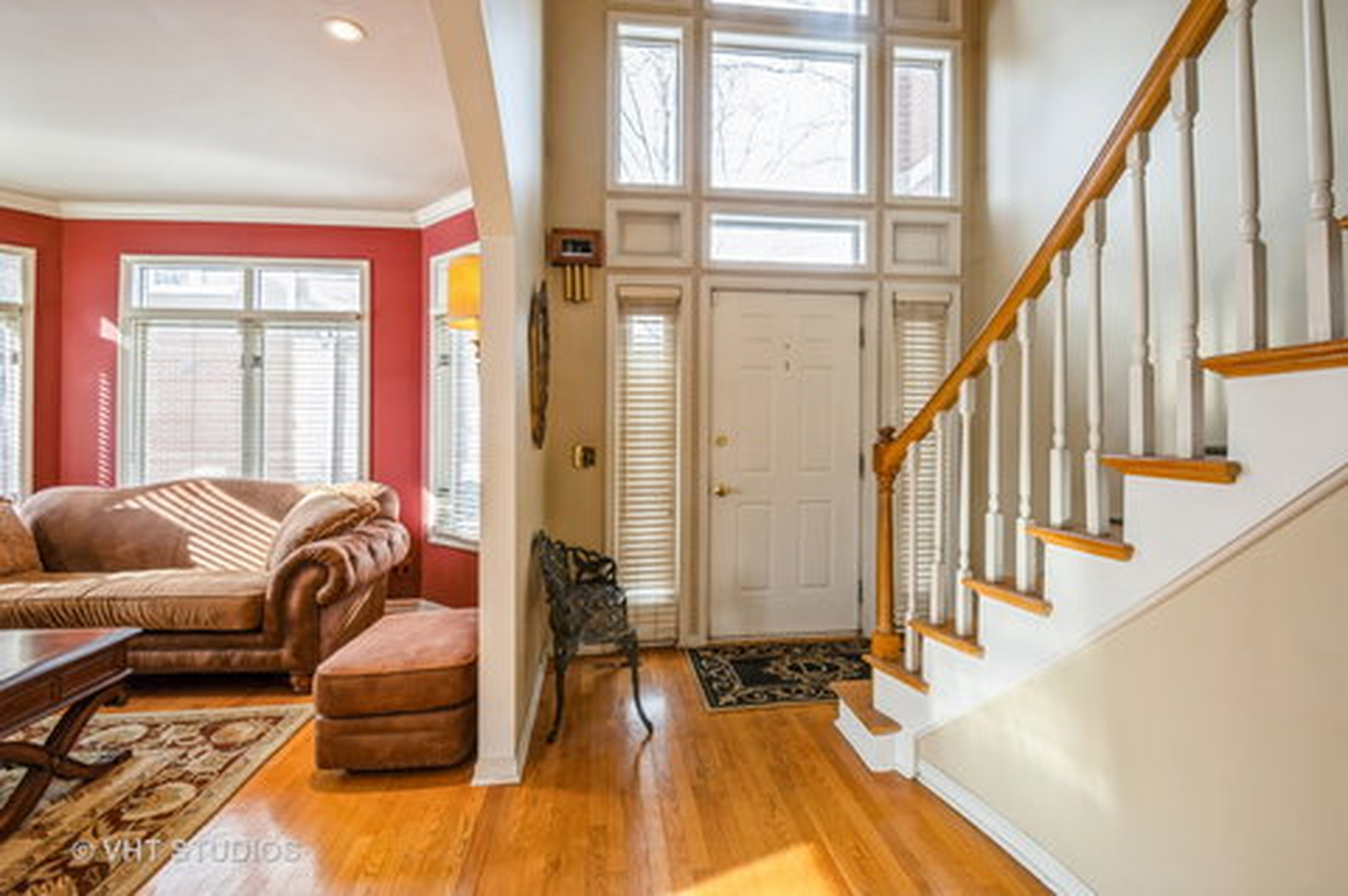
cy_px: 448
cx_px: 674
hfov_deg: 100.4
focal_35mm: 15
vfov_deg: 77.2
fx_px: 561
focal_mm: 10
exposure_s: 1/6
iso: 100
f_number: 11
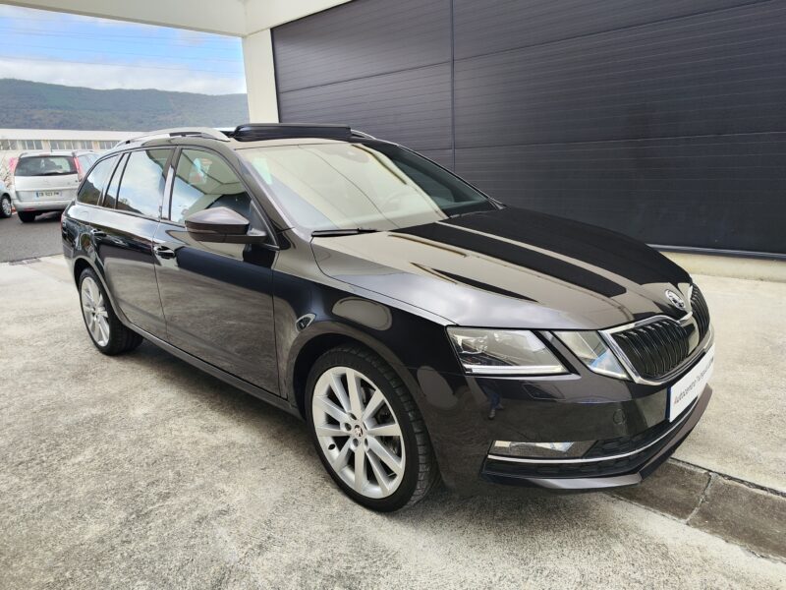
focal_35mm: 23
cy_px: 295
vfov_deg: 58.9
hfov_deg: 73.9
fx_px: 522
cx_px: 393
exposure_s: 1/134
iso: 50
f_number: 1.69
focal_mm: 7.01
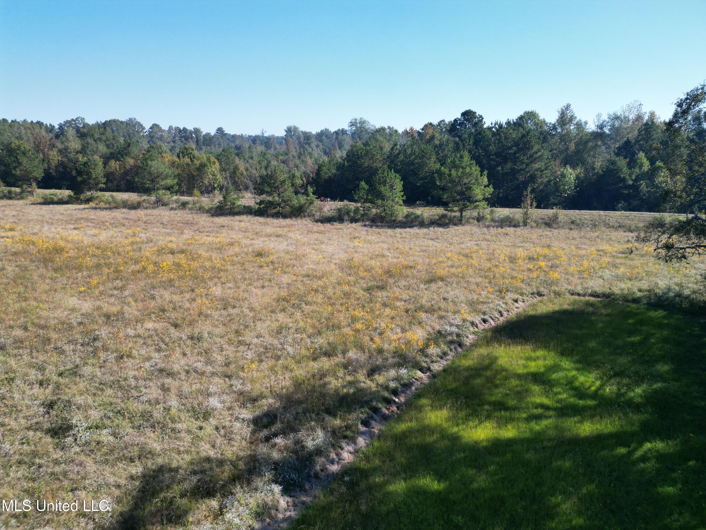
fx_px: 489
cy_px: 265
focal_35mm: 24
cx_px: 353
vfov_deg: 56.8
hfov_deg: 71.6
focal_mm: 6.72
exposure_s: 1/2000
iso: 140
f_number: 1.7
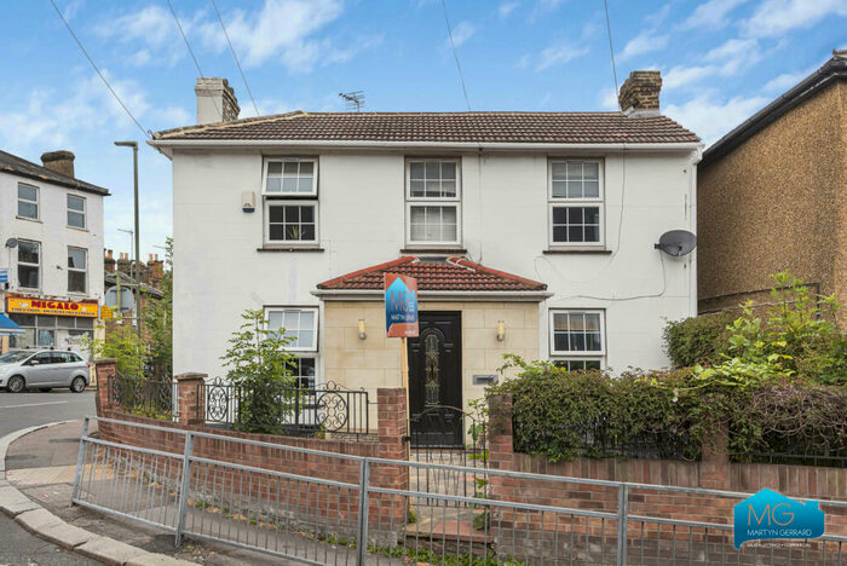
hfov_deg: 65.4
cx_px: 424
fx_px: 659
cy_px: 283
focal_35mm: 28
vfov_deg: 46.5
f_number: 8
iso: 800
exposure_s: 1/1600
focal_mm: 28
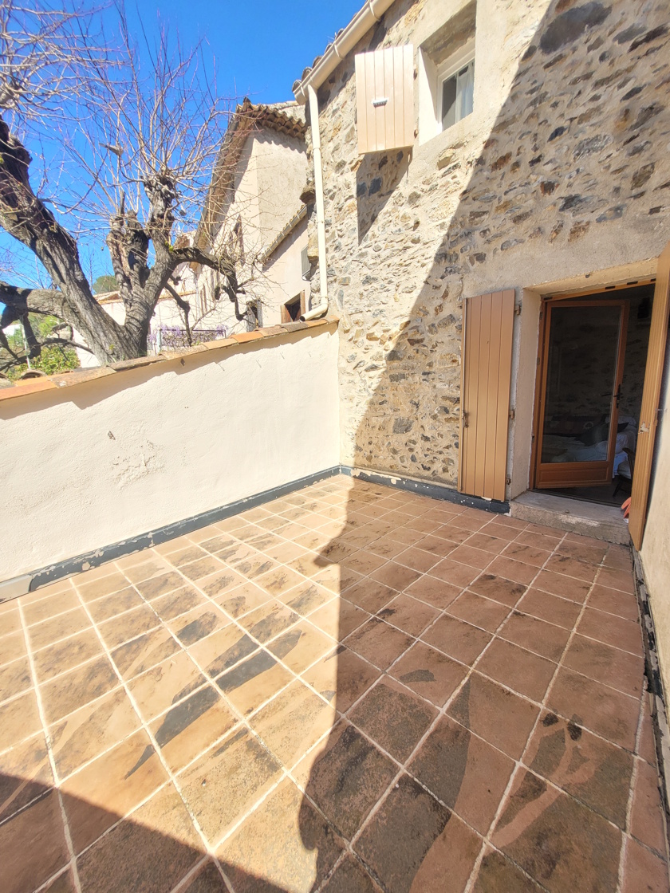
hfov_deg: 89.9
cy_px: 446
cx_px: 335
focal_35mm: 13
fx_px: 335
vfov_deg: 106.2
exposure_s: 1/423
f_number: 2.2
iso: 40
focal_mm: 1.74
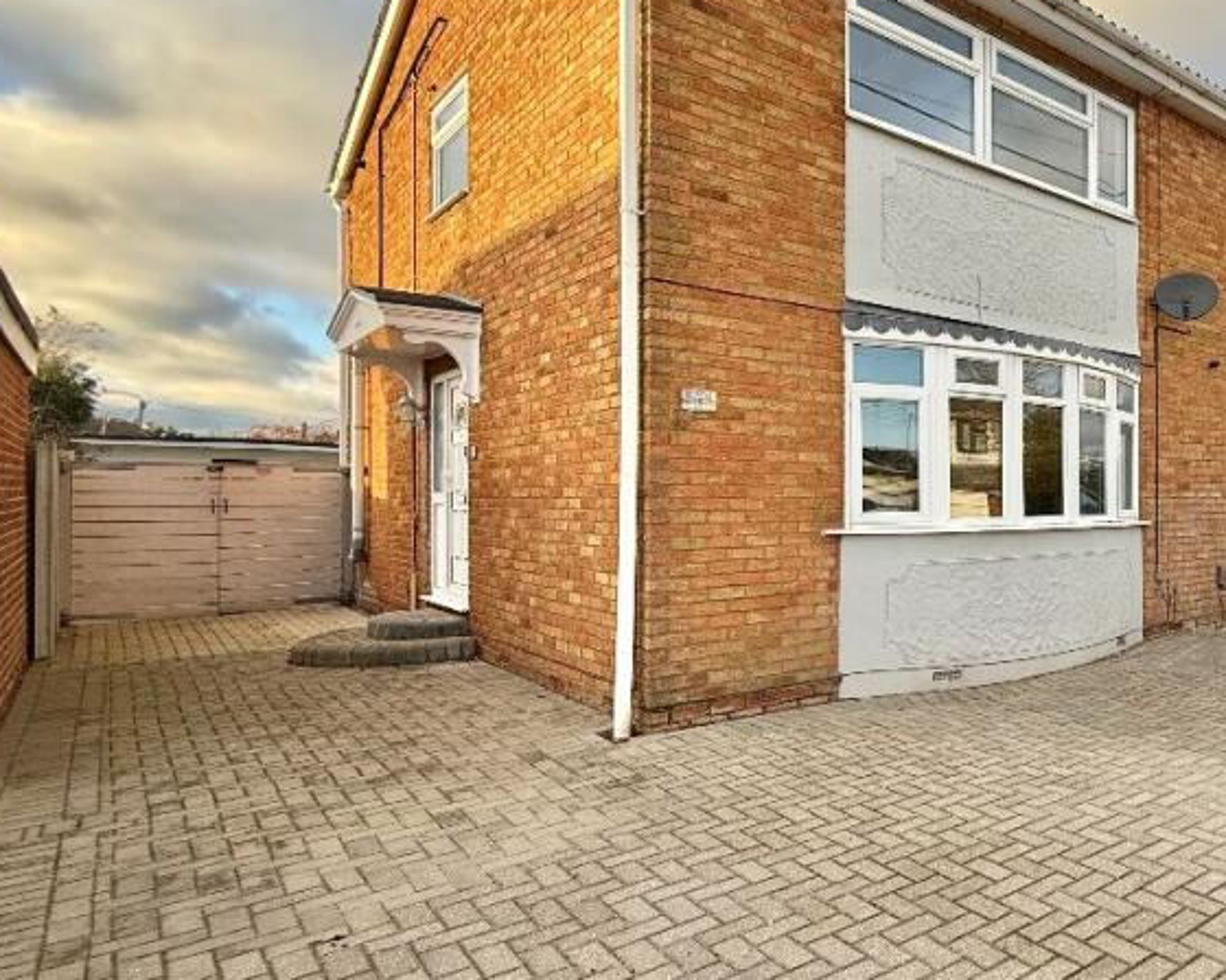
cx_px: 1090
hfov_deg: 58.7
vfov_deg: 56.8
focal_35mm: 25
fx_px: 907
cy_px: 497
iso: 50
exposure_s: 1/324
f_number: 2.2
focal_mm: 2.22
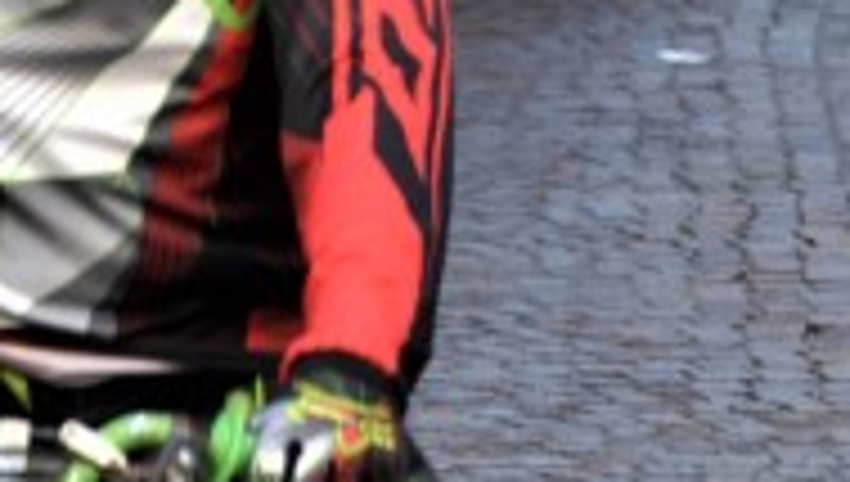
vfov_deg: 2.9
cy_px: -230
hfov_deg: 5.1
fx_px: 9436
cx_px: 1214
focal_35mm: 418
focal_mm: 70
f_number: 5
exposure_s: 1/100
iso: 400
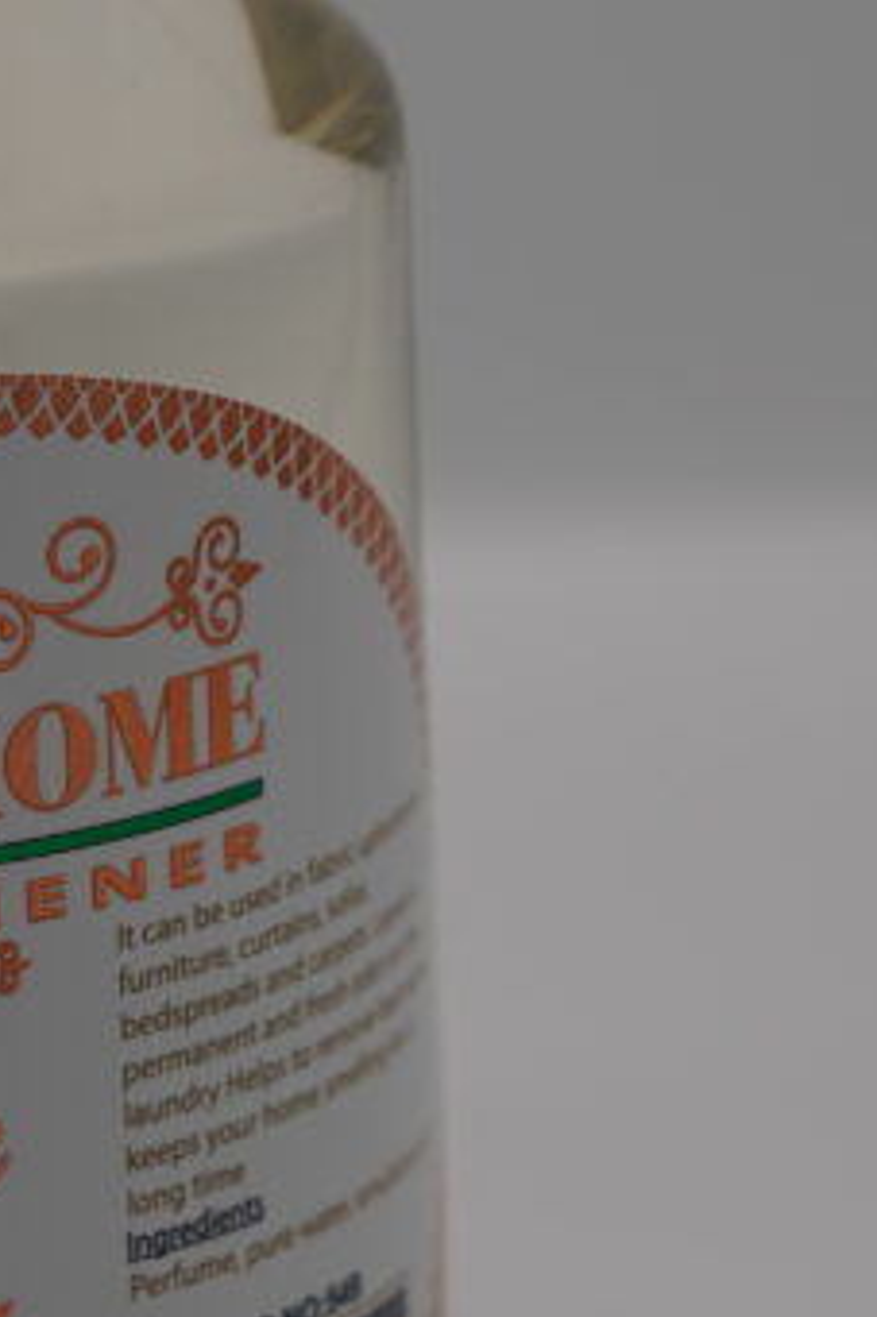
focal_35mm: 308
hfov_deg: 4.4
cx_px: -317
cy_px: 205
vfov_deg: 6.7
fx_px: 11265
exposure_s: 1/400
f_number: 4.5
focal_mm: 70
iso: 100
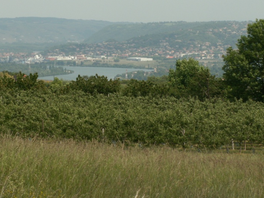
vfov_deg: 7.8
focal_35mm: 189
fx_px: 1441
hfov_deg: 10.5
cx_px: 99
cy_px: 66
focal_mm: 20.98
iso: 50
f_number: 8
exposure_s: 1/200
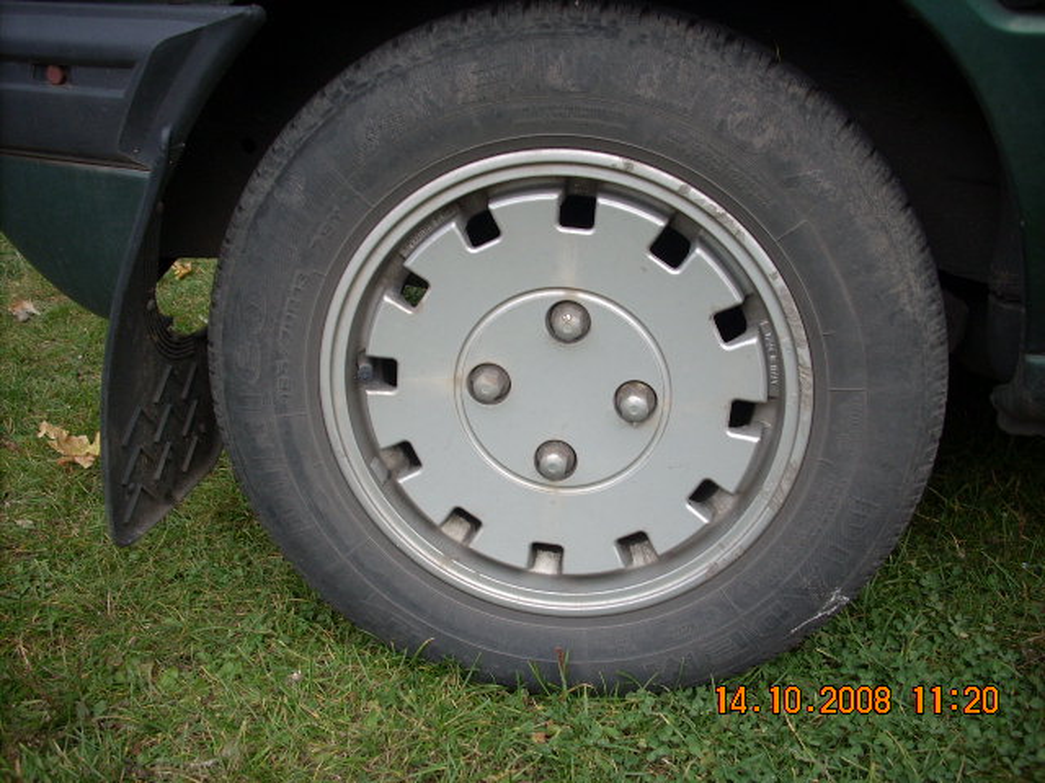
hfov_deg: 50.1
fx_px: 1117
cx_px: 522
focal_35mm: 37
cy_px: 392
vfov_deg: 38.7
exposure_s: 1/130
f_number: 2.8
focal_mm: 6.2
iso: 64
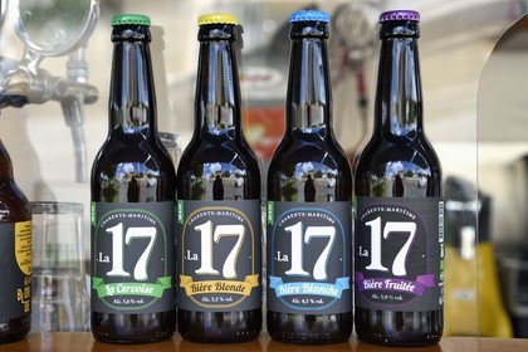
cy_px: 176
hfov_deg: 32.4
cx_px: 264
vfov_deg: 21.9
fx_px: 909
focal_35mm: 62
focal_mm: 62
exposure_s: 1/100
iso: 200
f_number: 7.1
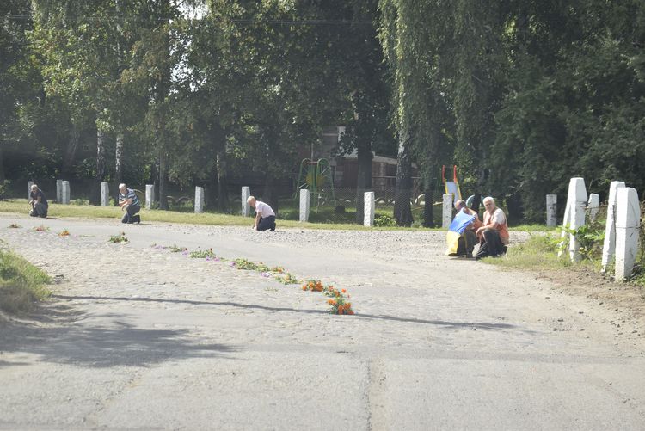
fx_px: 1479
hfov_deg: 24.6
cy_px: 216
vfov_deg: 16.6
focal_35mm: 82
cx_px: 322
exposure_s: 1/320
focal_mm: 55
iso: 200
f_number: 5.6
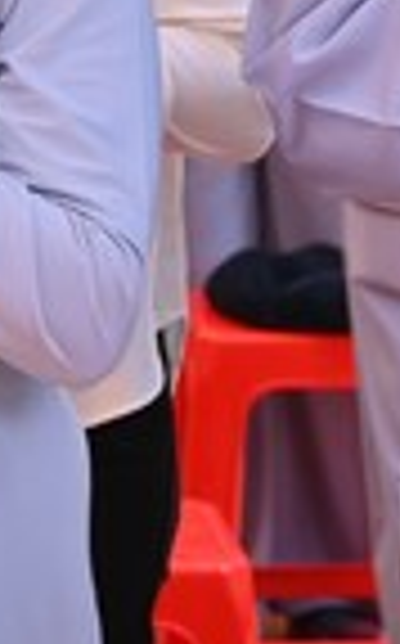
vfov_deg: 7.2
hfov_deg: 4.5
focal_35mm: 288
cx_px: -189
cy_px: -236
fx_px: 5039
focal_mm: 62
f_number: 5
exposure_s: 1/100
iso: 100
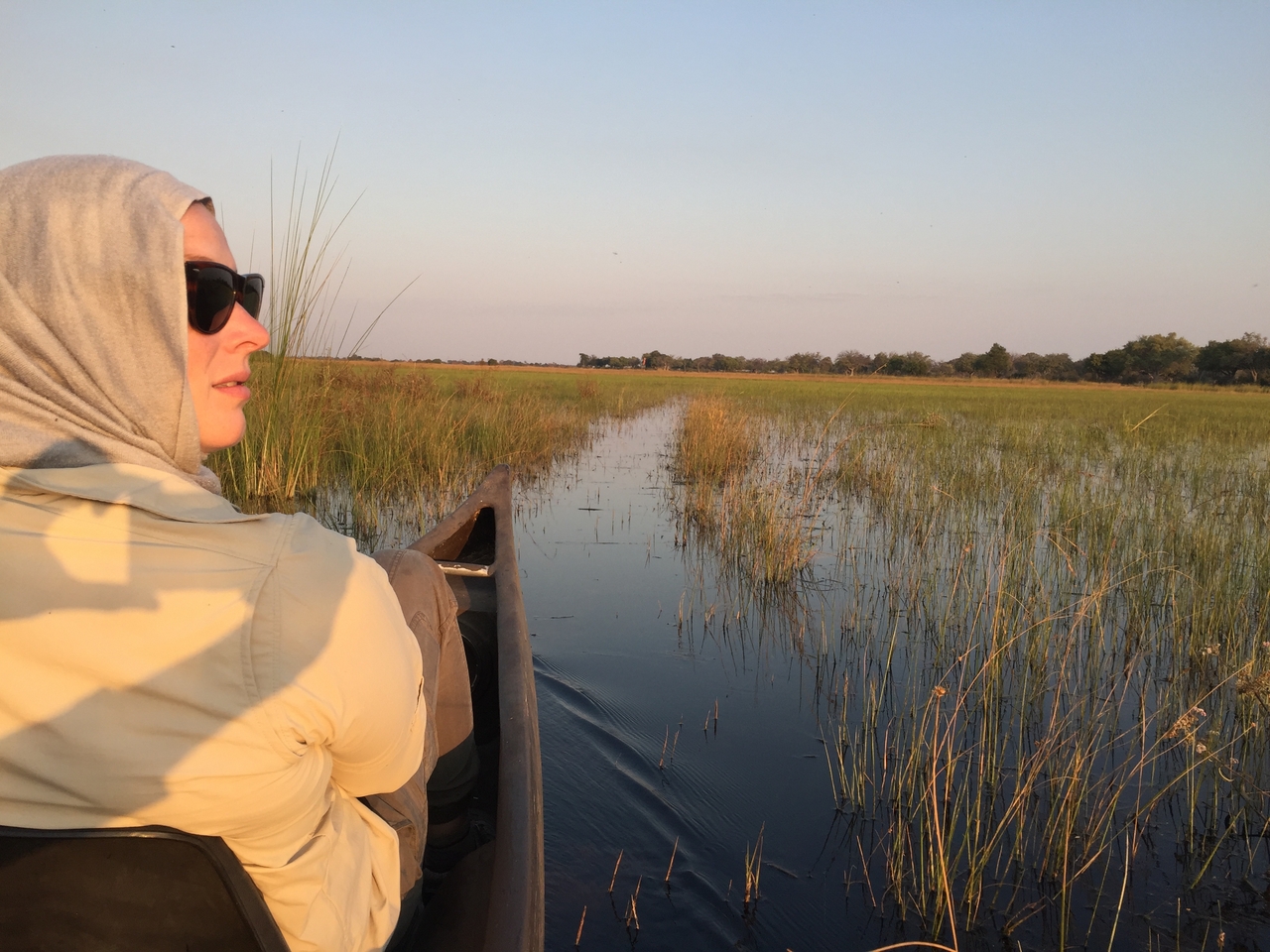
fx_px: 1064
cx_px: 635
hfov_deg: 61.7
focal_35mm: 29
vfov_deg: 48.2
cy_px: 476
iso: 32
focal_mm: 4.15
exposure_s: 1/465
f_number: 2.2
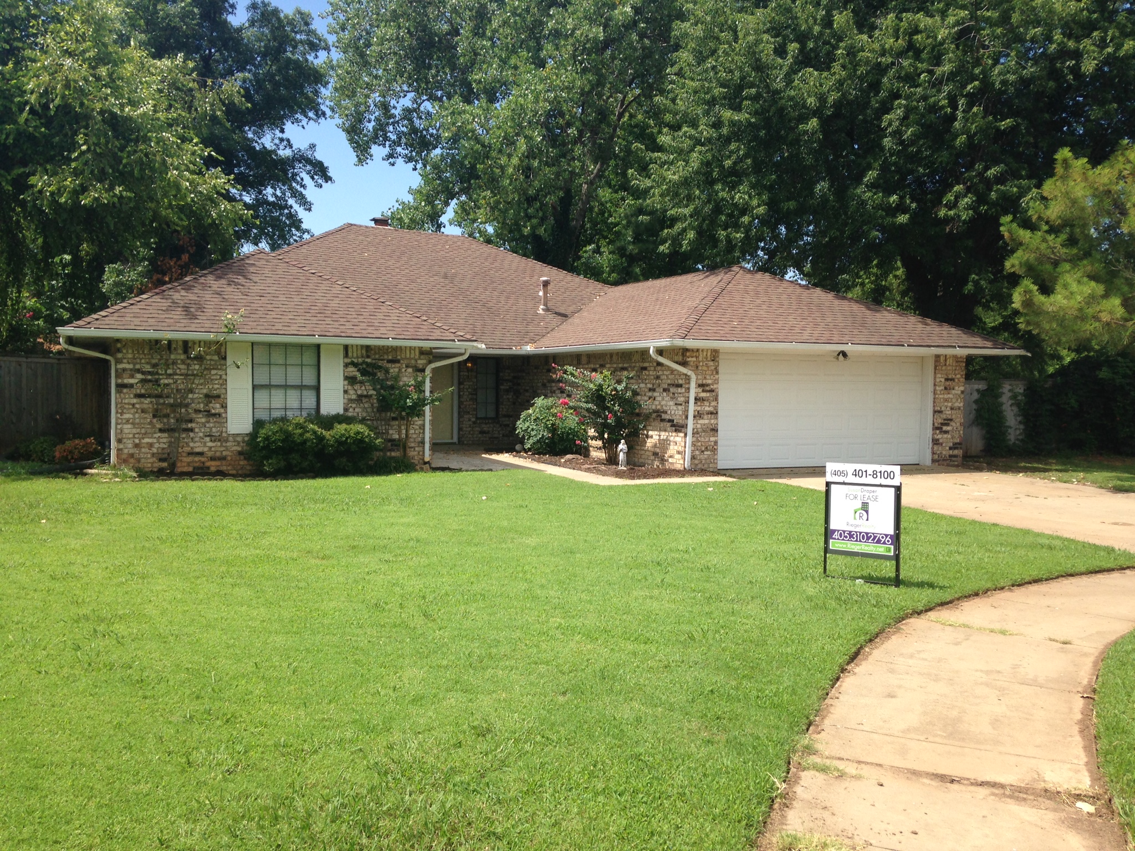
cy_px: 426
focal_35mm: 33
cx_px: 568
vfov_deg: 42.9
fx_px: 1082
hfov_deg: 55.4
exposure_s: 1/1130
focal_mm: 4.12
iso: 50
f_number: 2.4
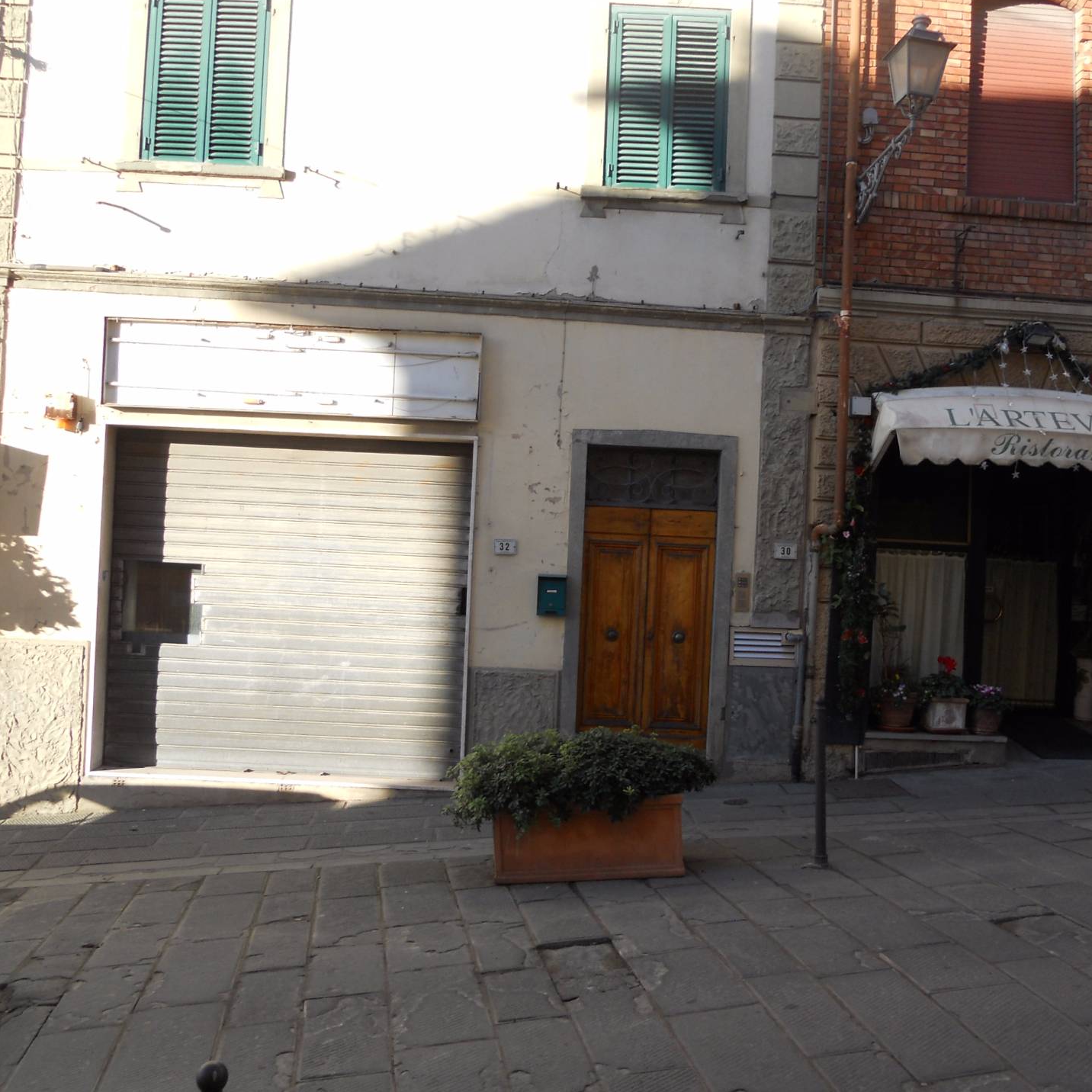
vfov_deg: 51.1
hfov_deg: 51.1
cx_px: 572
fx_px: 1142
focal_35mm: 32
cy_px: 545
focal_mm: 4.9
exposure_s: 1/200
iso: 80
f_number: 3.2
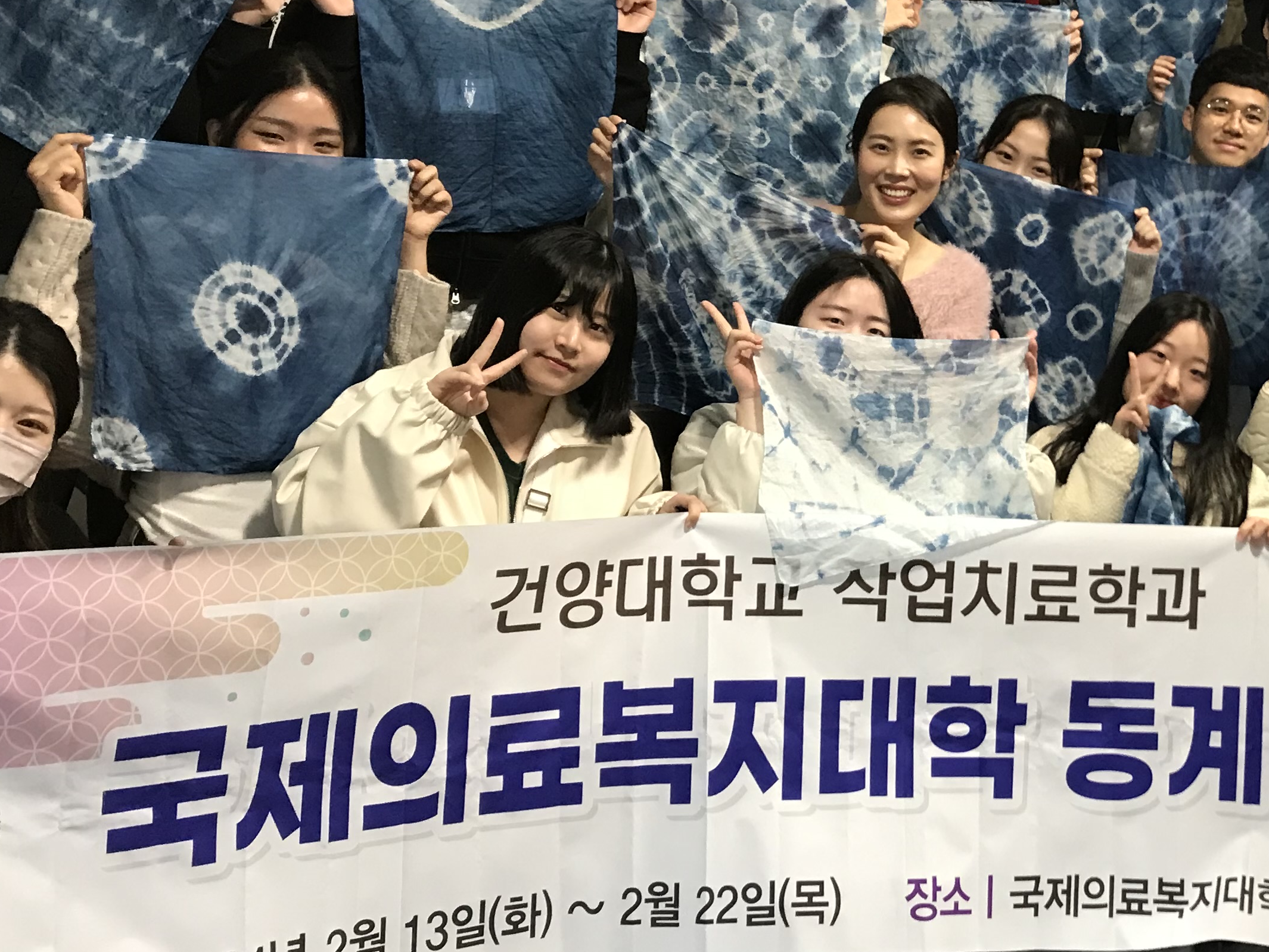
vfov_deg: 27.4
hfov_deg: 34.7
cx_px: 1070
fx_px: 1943
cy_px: 313
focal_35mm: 53
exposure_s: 1/15
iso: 50
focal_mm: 3.99
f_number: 1.8
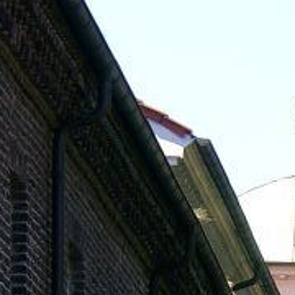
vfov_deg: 4.4
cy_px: 541
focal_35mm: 393
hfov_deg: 4.4
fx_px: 3789
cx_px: 402
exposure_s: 1/199
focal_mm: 20.74
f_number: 4
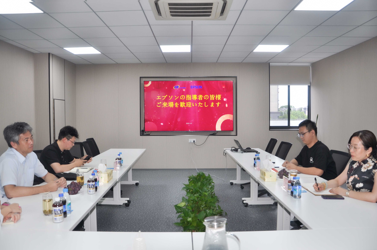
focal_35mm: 27
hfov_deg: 67.4
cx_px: 188
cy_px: 125
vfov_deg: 47.8
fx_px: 282
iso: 200
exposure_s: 1/80
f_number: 3.5
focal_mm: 18
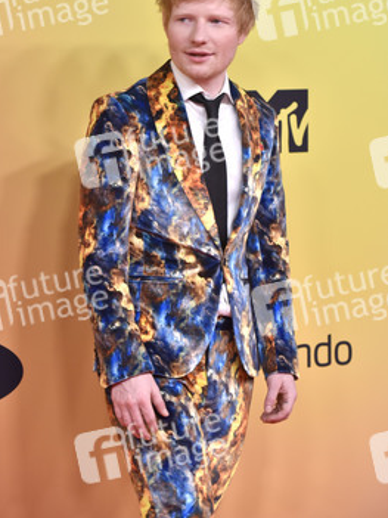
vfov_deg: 14.4
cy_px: 227
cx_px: 193
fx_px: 2049
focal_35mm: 137
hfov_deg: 10.8
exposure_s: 1/200
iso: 2000
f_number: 5.6
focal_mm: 125
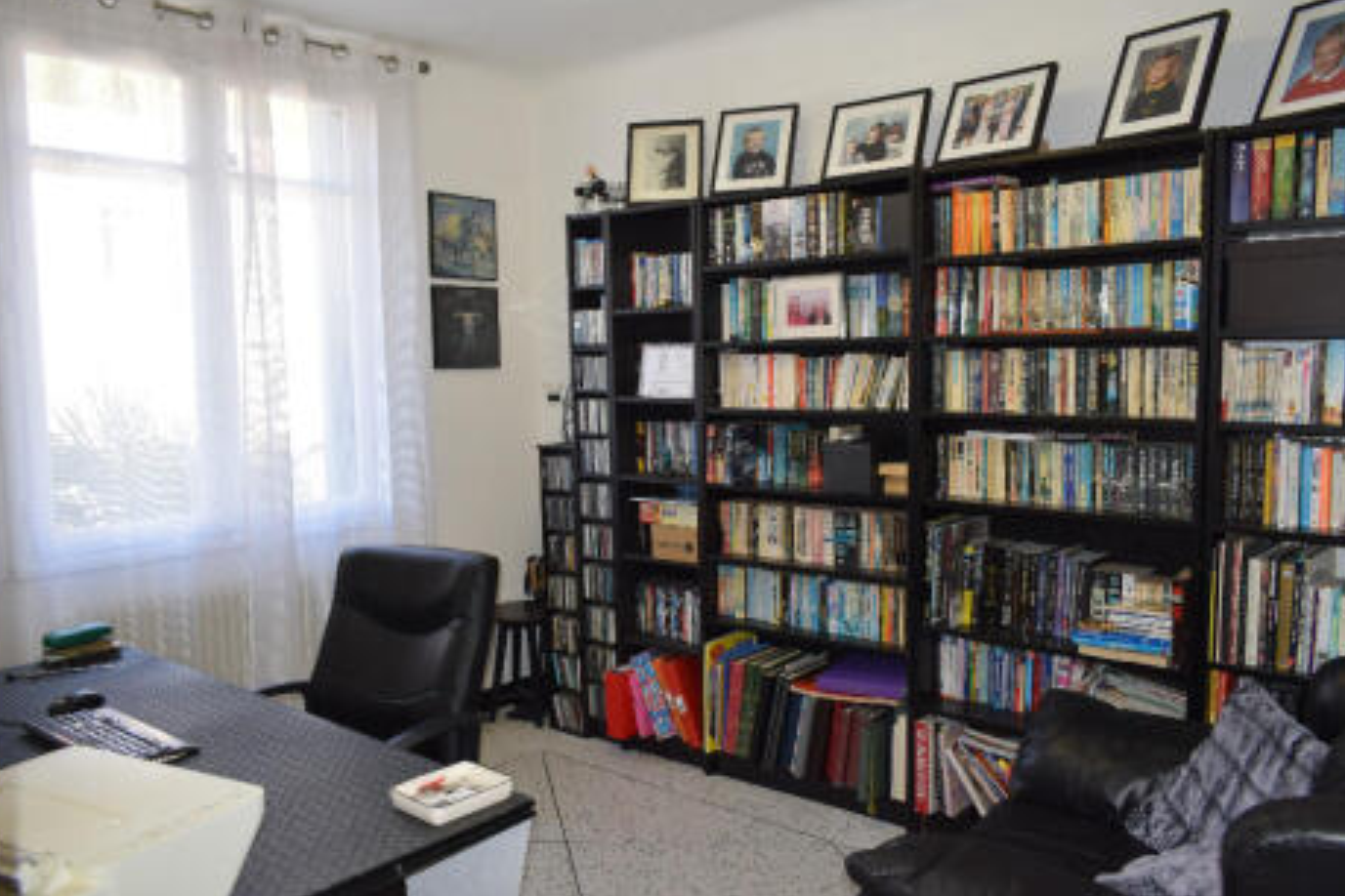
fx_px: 1046
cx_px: 677
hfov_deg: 65.5
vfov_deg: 46.4
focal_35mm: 28
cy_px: 449
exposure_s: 1/125
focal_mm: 18
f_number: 5.6
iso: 800
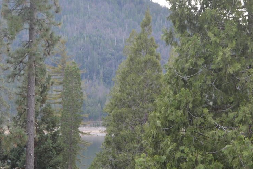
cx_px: 139
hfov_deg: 14.6
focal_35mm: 140
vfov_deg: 9.8
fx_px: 984
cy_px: 144
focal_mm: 46
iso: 250
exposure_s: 1/125
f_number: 5.6
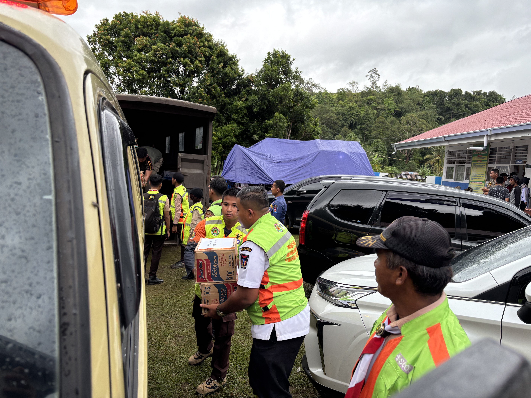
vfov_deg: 53.1
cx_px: 266
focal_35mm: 26
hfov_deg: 67.3
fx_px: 399
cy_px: 199
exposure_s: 1/166
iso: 50
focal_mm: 5.96
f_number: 1.6
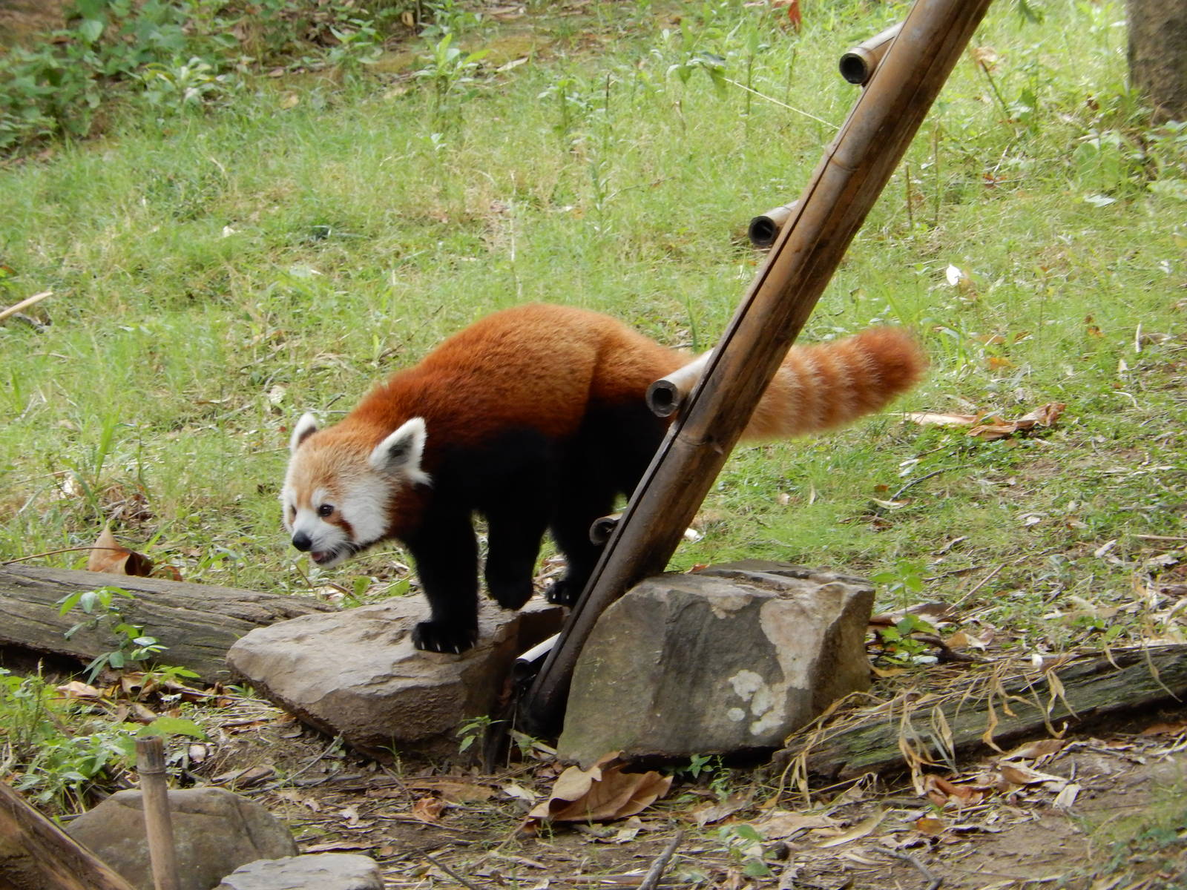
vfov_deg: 5.0
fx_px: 10253
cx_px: 594
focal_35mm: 299
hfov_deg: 6.6
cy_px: 445
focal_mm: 53.6
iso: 400
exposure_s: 1/100
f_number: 6
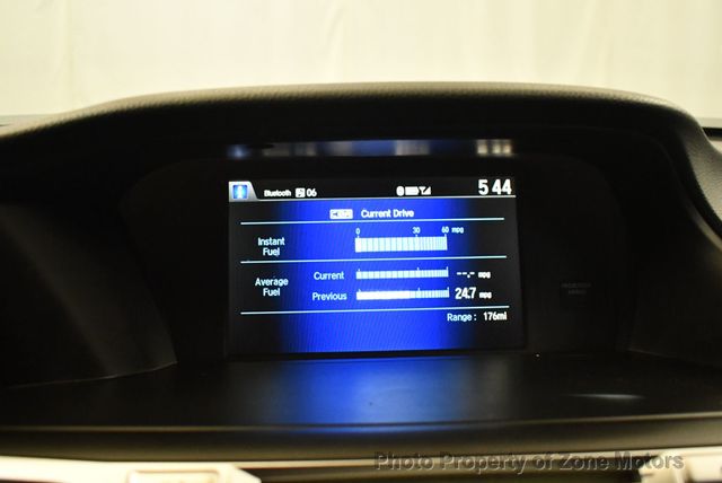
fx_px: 723
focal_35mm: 36
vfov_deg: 36.9
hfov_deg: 53.1
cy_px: 242
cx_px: 361
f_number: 3.5
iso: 2800
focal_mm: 18
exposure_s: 1/125
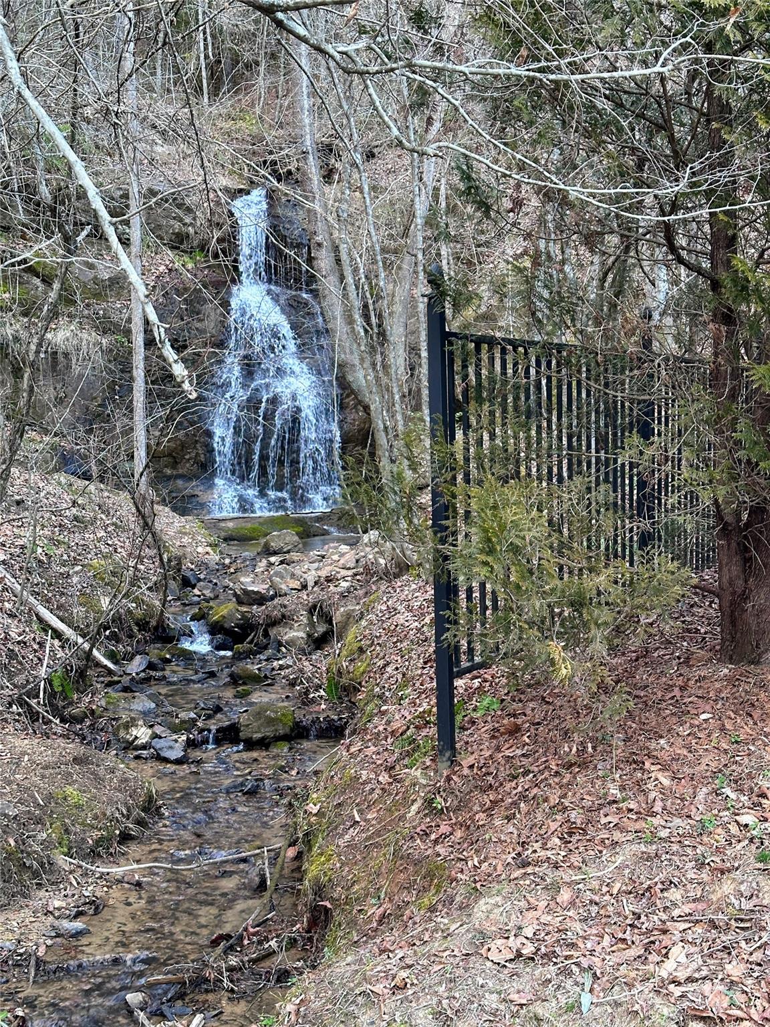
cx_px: 385
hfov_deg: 30.3
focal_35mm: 48
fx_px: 1424
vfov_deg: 39.7
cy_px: 514
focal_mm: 6.86
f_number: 1.78
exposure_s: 1/60
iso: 200
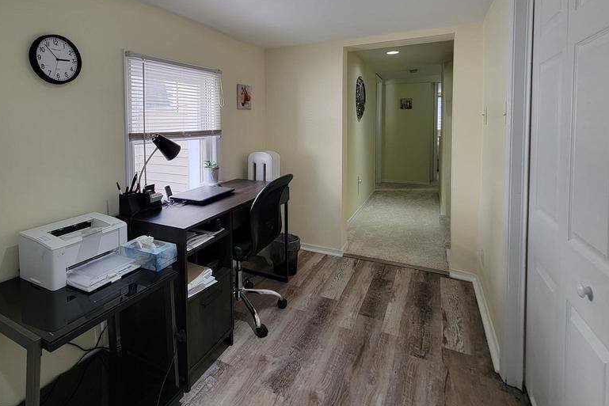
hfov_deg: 88.8
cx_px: 242
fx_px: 305
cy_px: 129
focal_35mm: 18
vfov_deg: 65.3
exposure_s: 1/60
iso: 80
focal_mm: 2.2
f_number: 2.2
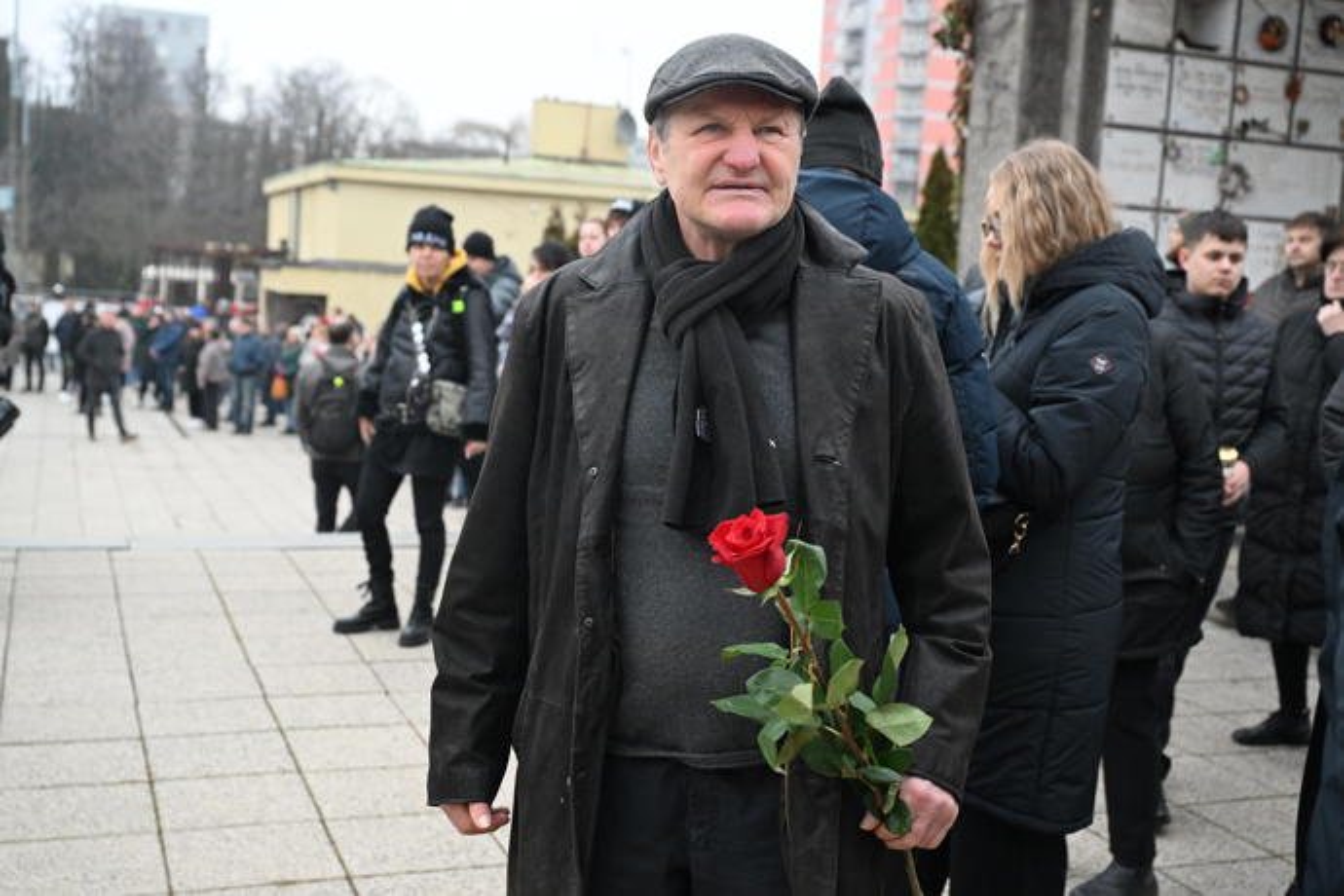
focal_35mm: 42
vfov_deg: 31.9
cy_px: 448
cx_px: 672
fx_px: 1568
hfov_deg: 46.4
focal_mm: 42
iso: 3200
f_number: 4.5
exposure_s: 1/800
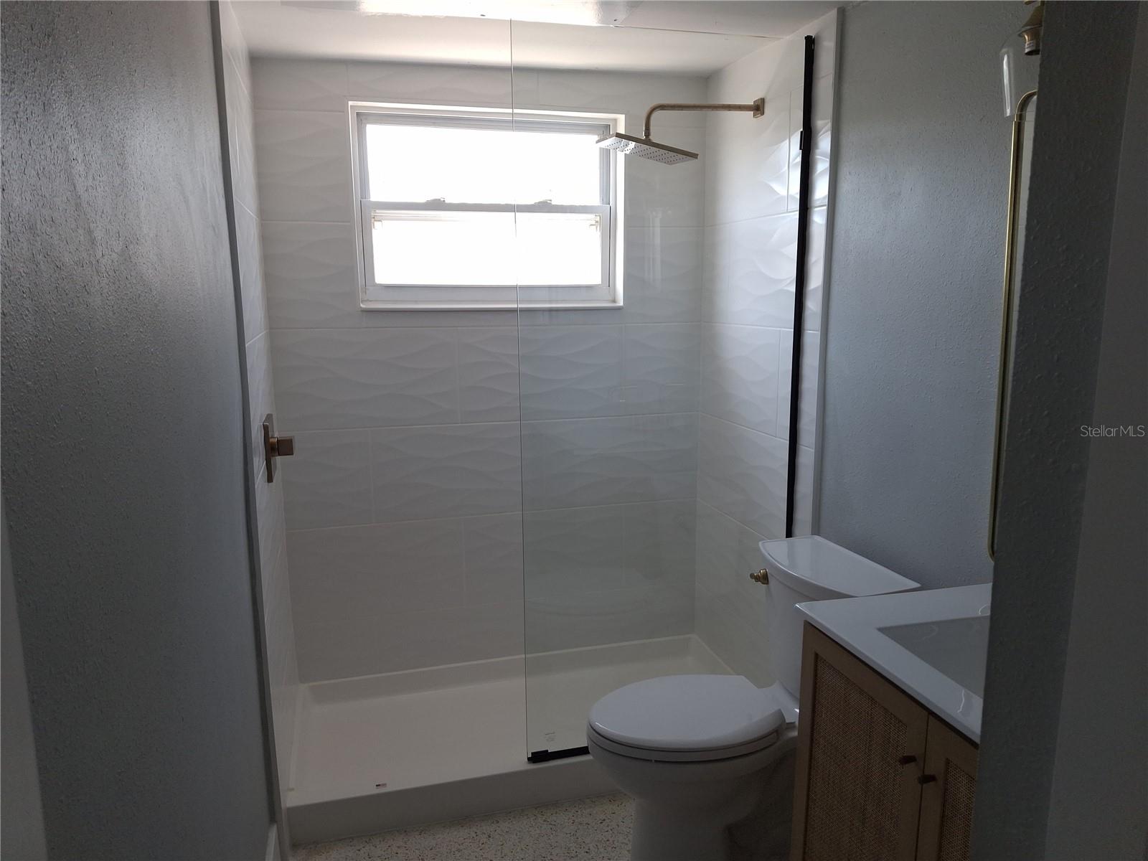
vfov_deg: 54.9
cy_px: 430
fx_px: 829
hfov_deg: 69.4
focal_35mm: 25
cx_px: 574
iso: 125
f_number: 1.8
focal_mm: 4.69
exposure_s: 1/100
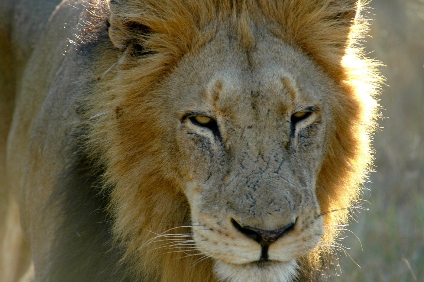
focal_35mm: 615
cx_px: 211
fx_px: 7238
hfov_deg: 3.4
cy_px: 141
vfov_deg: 2.2
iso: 200
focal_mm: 400
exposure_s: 1/160
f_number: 5.6
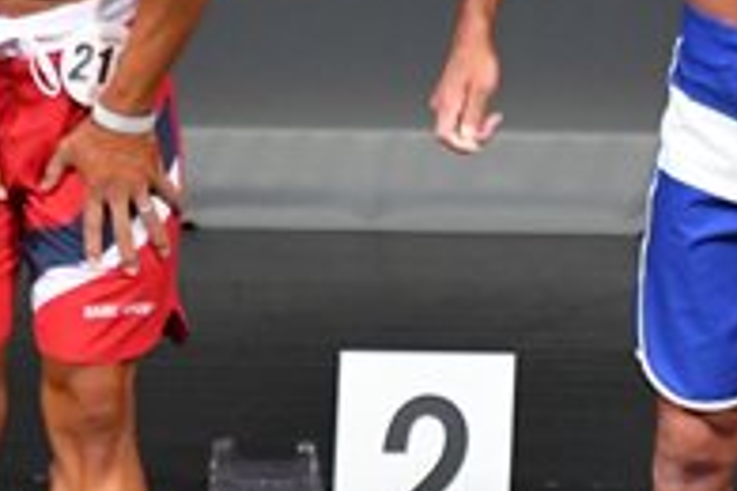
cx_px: 879
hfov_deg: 1.6
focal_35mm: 1252
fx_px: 25629
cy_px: 11
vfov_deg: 1.1
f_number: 5.6
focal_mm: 210
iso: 4000
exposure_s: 1/400
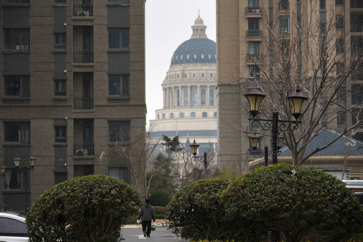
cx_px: 182
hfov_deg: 15.3
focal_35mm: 134
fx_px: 1352
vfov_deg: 10.2
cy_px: 121
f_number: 6.3
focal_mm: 134
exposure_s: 1/500
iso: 160
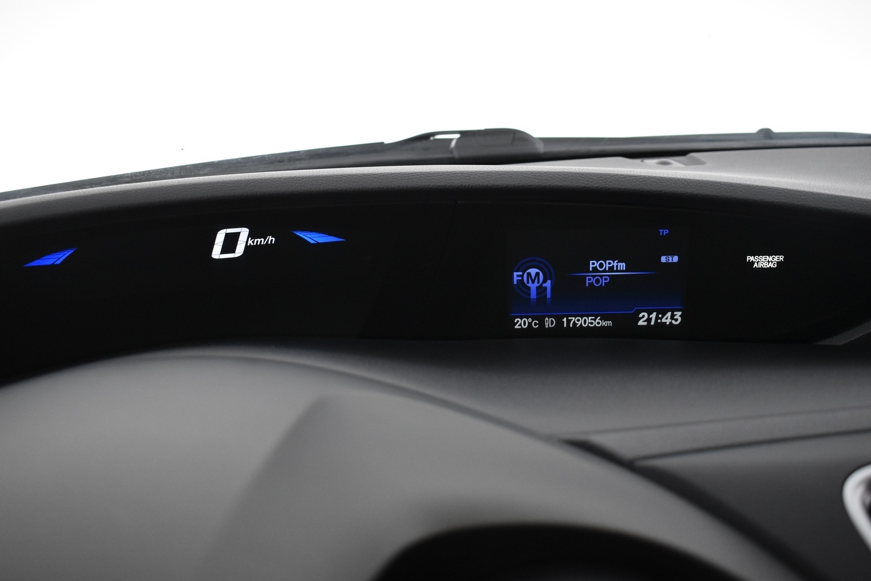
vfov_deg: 37.8
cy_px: 279
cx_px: 443
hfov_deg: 54.4
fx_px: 847
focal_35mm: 35
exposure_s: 1/30
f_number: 3.8
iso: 1600
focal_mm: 22
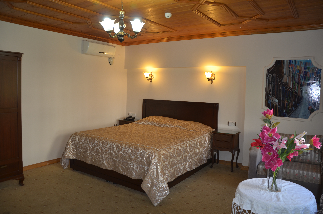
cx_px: 162
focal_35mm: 27
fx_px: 242
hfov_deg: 67.5
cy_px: 107
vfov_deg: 47.7
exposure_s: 1/30
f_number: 3.5
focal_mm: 18
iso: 250
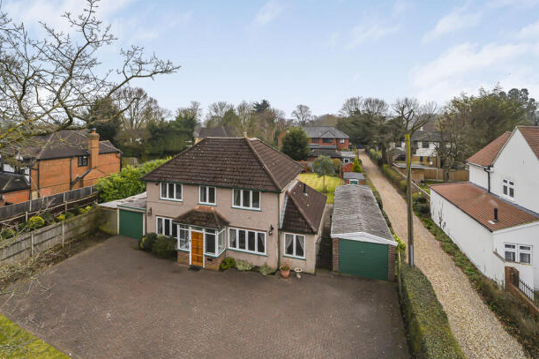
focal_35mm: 15
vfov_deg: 77.2
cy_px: 167
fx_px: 225
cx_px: 257
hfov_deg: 100.3
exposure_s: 1/250
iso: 250
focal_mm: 14
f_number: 9
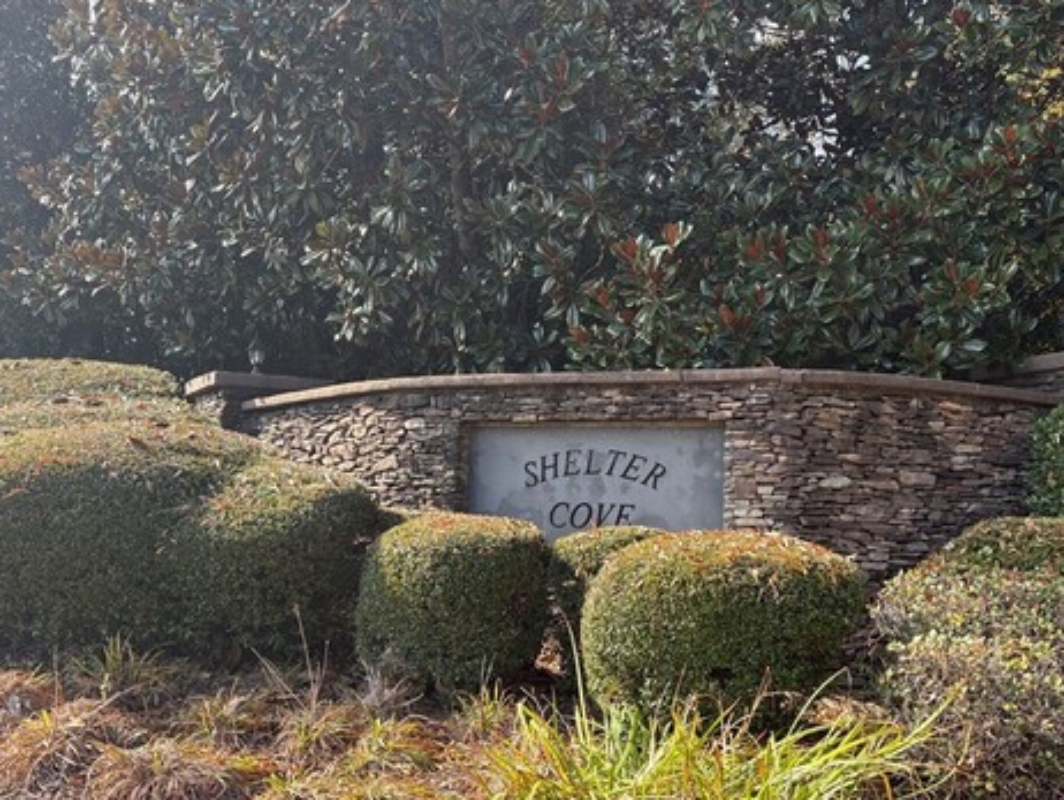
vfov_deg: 39.5
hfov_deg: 51.2
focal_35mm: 36
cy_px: 491
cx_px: 594
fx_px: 1107
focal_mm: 5.96
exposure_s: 1/350
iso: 50
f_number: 1.6
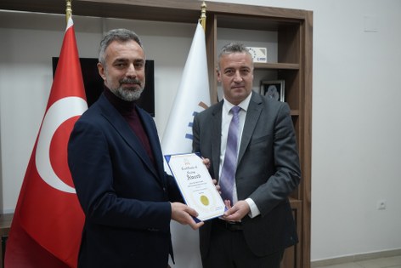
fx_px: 368
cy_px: 134
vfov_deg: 40.0
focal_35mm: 33
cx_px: 200
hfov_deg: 57.2
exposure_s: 1/160
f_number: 4
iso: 1600
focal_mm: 33
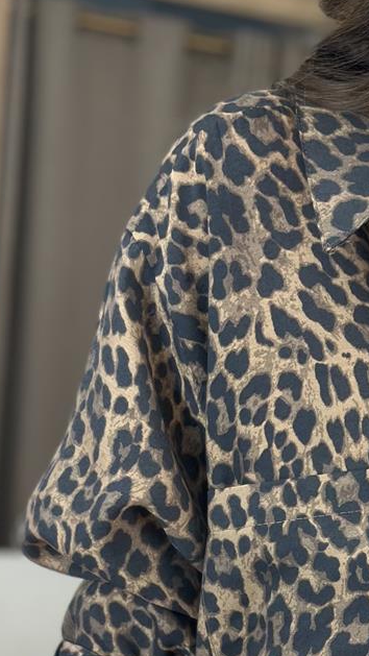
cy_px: 770
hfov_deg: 8.9
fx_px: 2313
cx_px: 581
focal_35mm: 133
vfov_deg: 15.6
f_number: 1.78
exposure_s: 1/100
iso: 80
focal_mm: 6.86
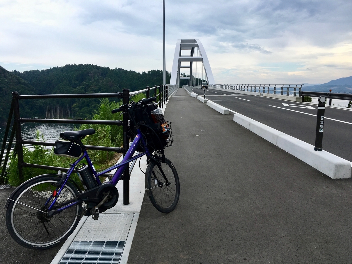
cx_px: 176
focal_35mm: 29
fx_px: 295
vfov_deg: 48.2
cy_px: 132
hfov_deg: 61.7
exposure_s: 1/680
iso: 25
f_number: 2.2
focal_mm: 4.15
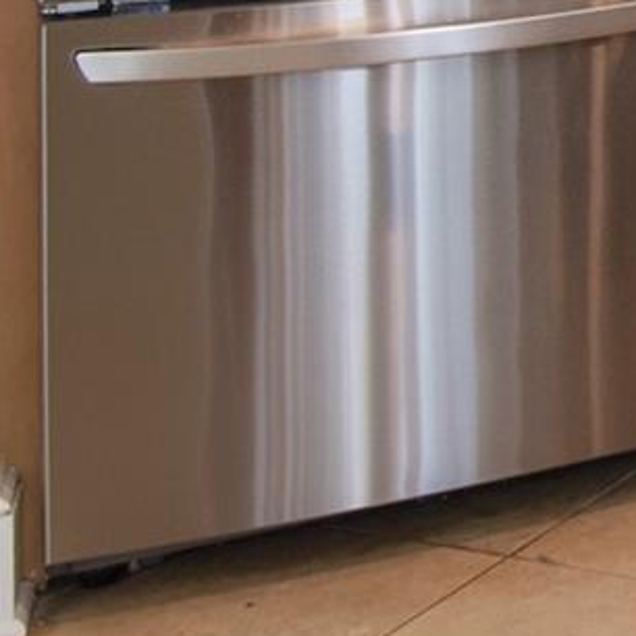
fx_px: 1951
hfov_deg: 13.5
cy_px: -546
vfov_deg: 15.6
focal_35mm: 94
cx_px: 1528
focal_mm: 11
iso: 640
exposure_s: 1/20
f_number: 13
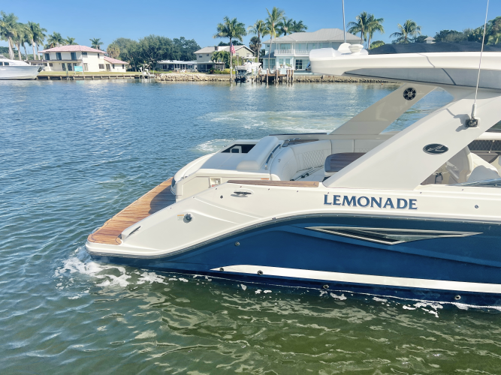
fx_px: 376
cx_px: 250
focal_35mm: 26
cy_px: 188
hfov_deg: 67.3
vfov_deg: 53.0
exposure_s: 1/6211
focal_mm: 5.7
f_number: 1.5
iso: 50
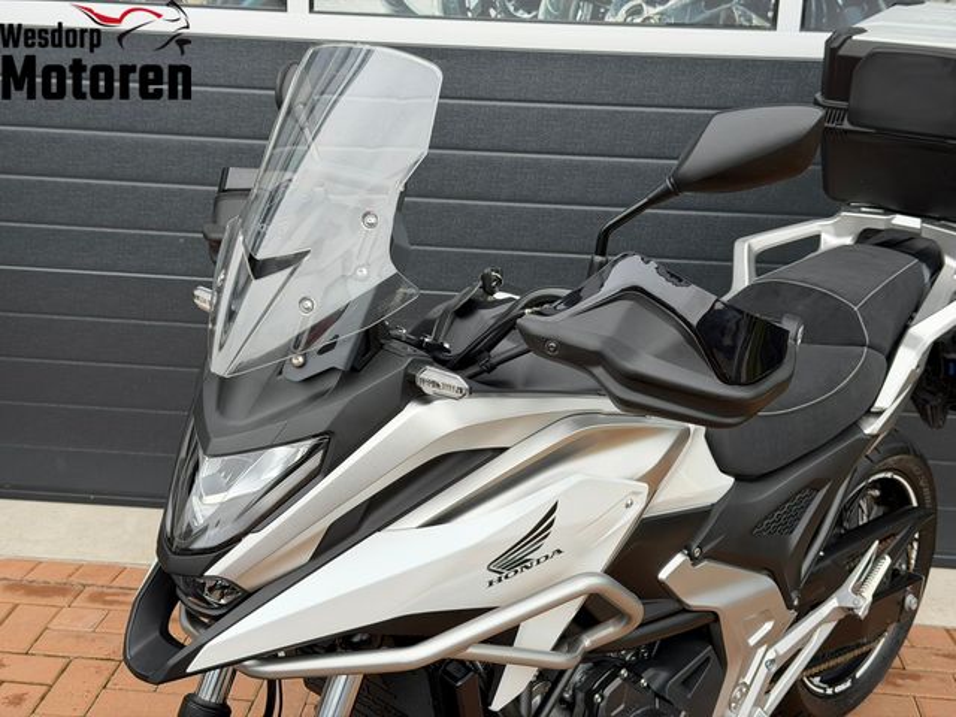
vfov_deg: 30.3
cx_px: 478
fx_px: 1326
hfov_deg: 39.7
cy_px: 358
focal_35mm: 48
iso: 80
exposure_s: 1/429
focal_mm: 6.76
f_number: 1.78
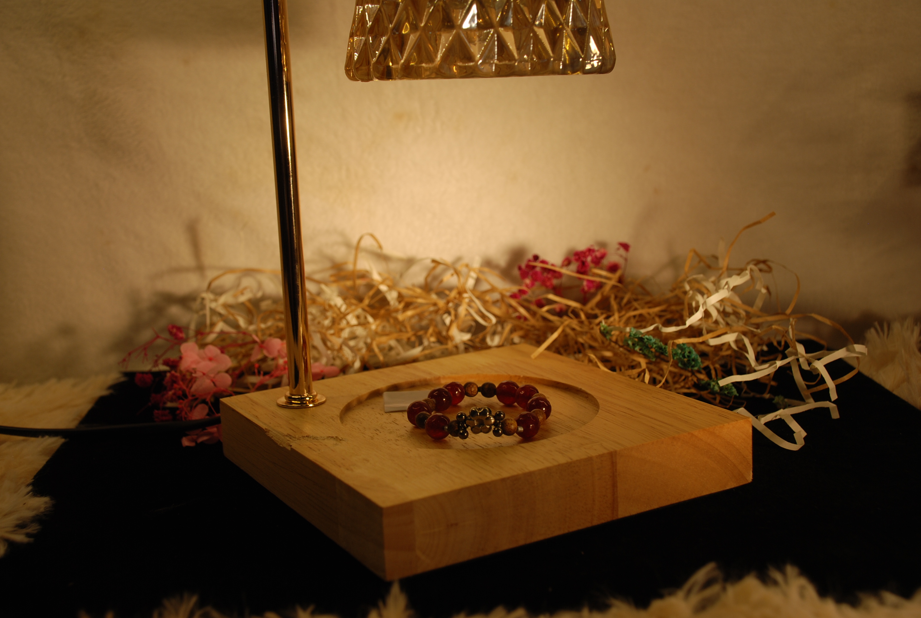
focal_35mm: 48
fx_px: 1231
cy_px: 309
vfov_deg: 28.2
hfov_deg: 41.0
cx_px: 460
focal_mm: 32
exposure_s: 1/125
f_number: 5.6
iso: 110
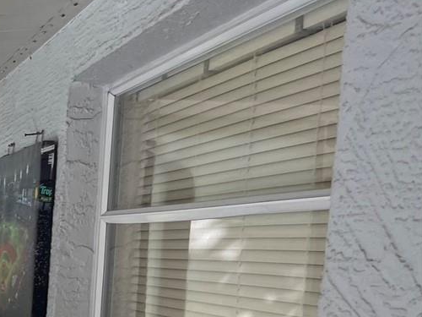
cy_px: 391
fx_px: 975
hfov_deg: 20.2
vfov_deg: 17.5
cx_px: -251
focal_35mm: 80
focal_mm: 5.1
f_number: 1.6
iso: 40
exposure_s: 1/121
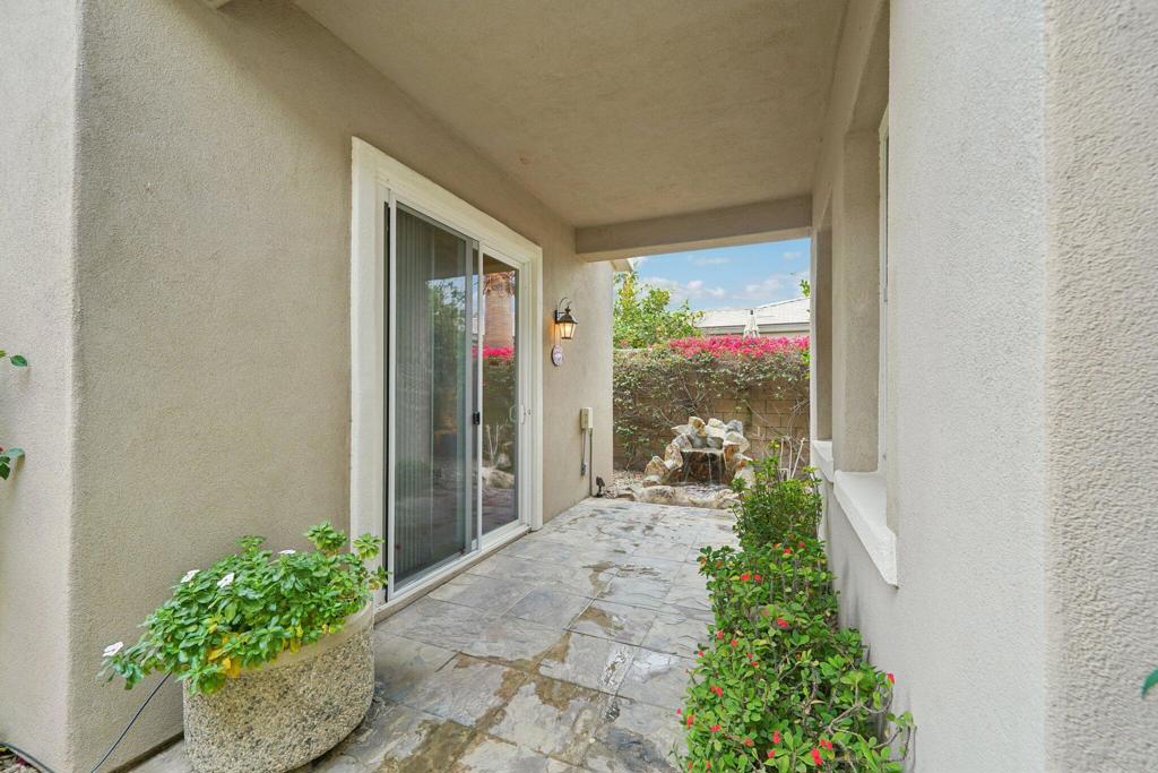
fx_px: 450
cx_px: 579
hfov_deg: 104.2
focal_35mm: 14
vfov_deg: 81.2
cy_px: 386
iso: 160
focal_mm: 14
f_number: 8
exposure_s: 1/30
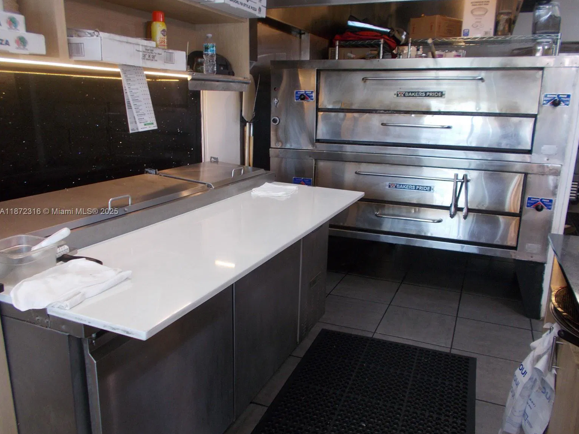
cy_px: 212
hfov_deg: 65.3
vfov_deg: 51.4
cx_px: 299
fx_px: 452
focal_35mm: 27
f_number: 3.2
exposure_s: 1/25
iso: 140
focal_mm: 4.6
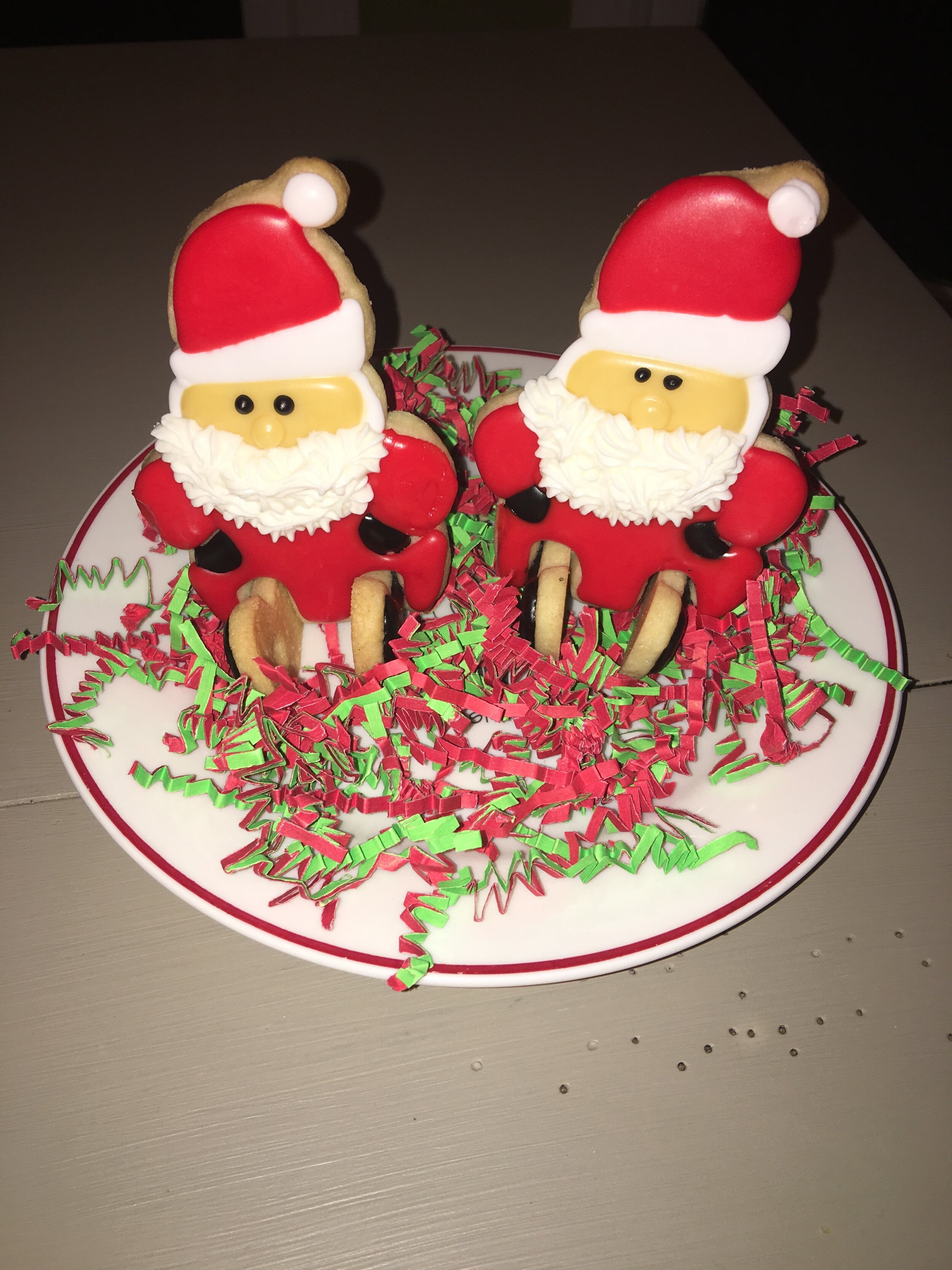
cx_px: 476
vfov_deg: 61.7
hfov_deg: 48.2
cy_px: 635
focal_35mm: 29
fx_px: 1063
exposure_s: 1/60
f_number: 2.2
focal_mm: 4.15
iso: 25
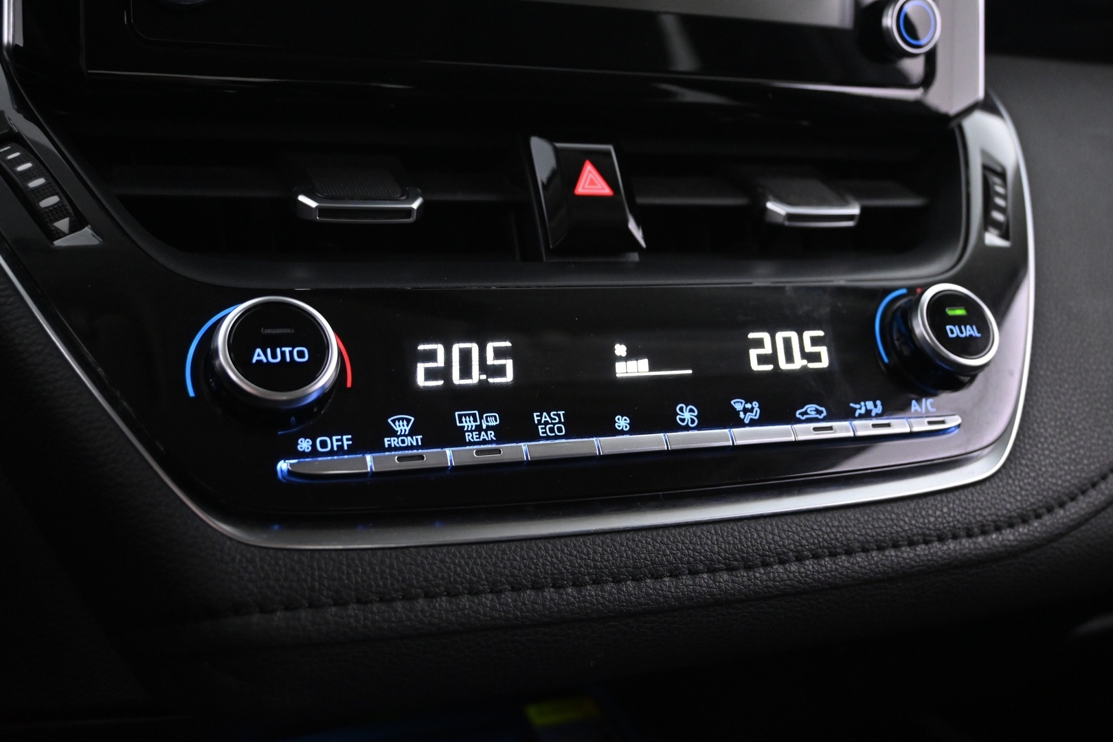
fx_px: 1159
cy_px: 371
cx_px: 556
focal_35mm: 38
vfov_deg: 35.5
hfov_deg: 51.3
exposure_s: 1/25
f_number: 4.2
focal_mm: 25
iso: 2500
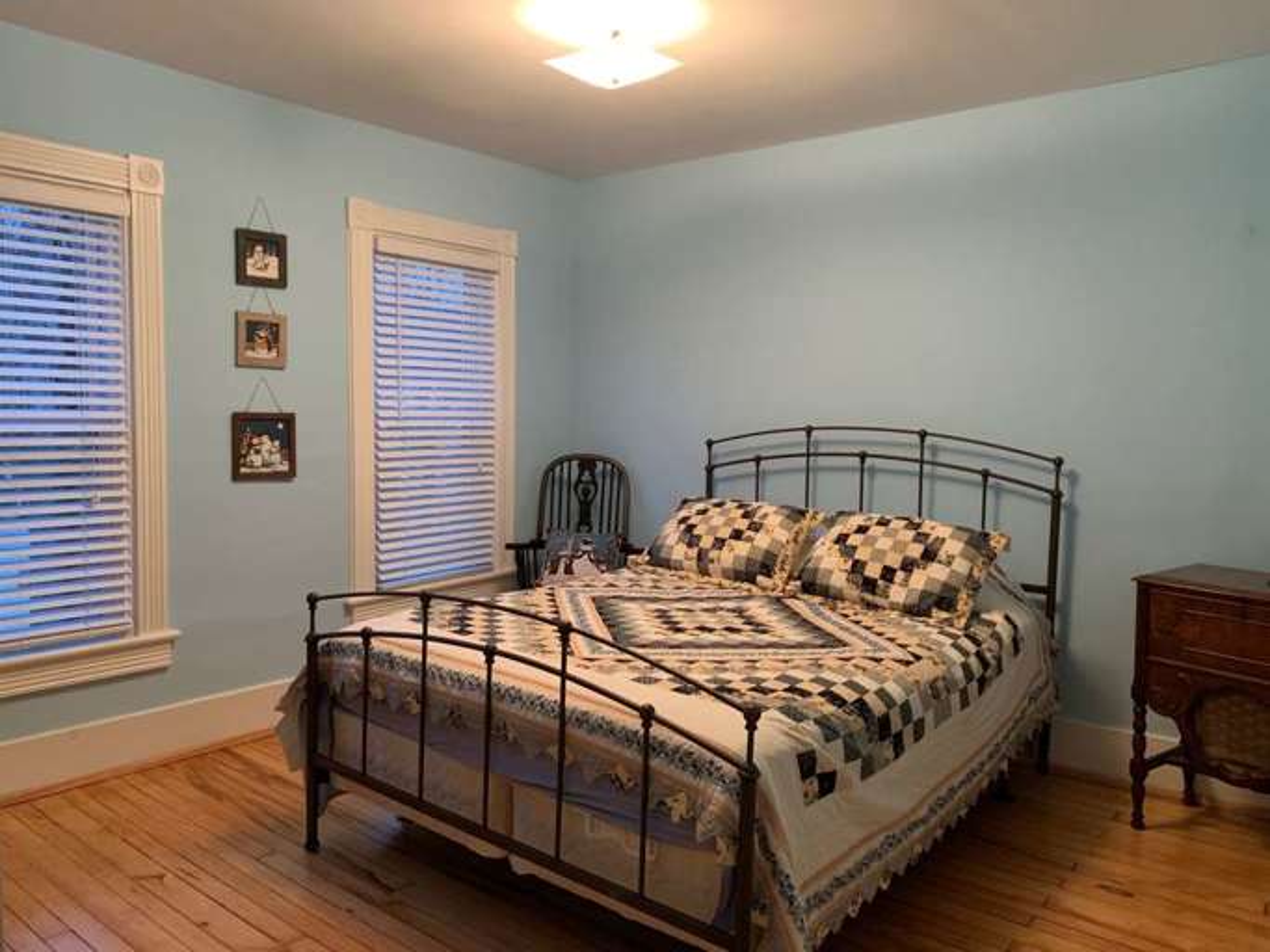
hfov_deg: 67.3
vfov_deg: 53.0
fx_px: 954
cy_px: 476
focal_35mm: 26
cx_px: 635
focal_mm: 4.25
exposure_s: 1/60
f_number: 1.8
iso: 320
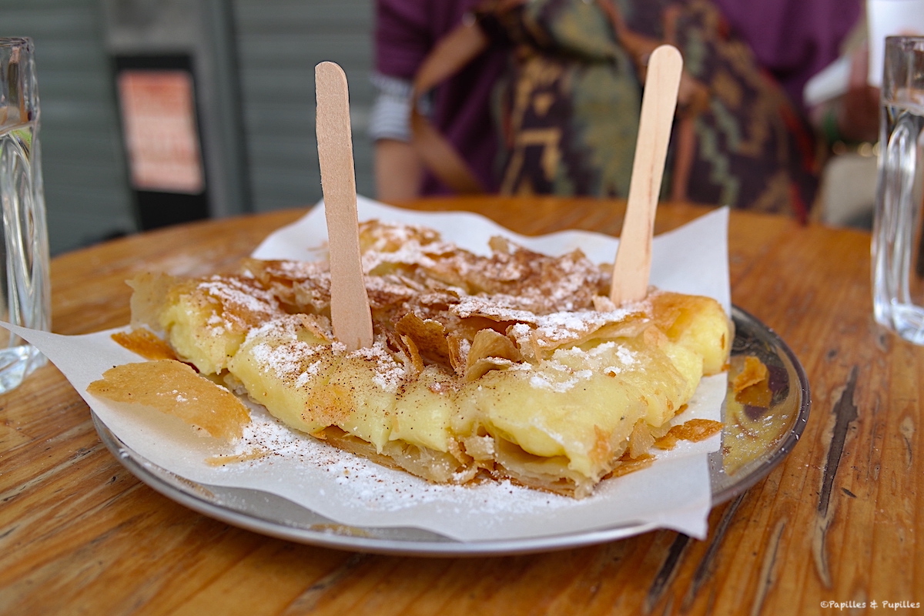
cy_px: 308
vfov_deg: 43.6
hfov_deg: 61.9
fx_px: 770
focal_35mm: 30
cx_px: 462
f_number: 4
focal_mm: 20
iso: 100
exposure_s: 1/125
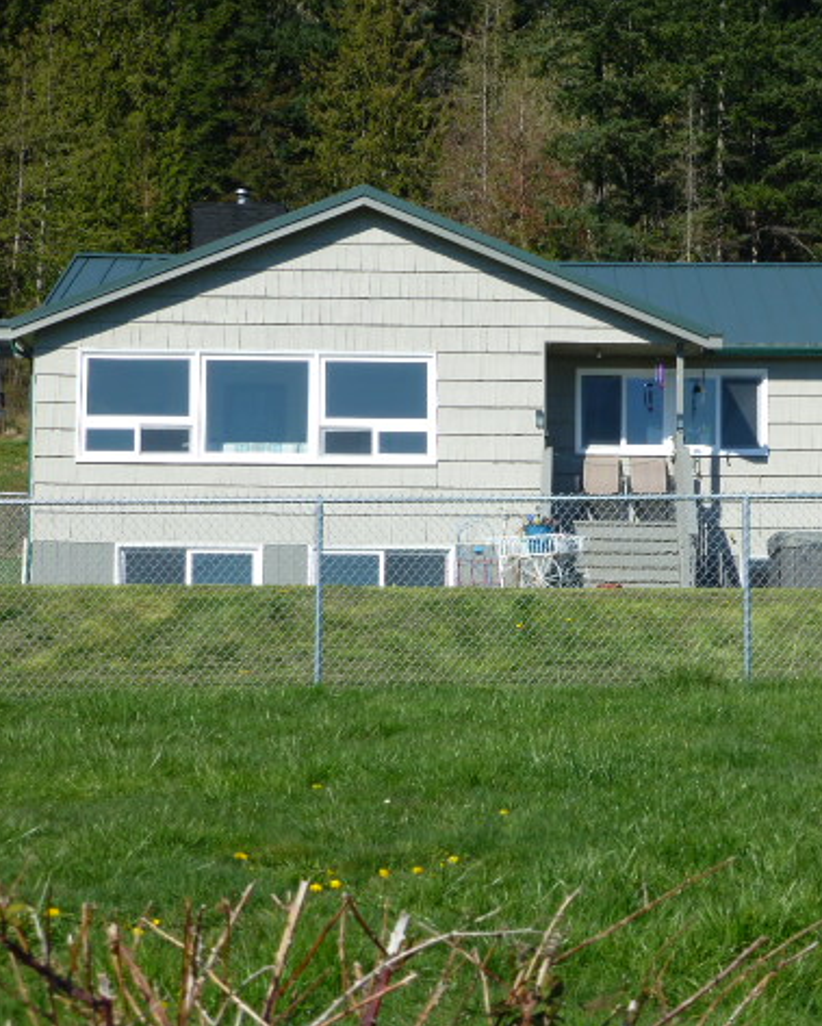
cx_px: 579
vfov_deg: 19.4
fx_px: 3008
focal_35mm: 99
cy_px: 514
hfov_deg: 15.5
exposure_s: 1/640
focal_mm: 13.3
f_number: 5
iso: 100
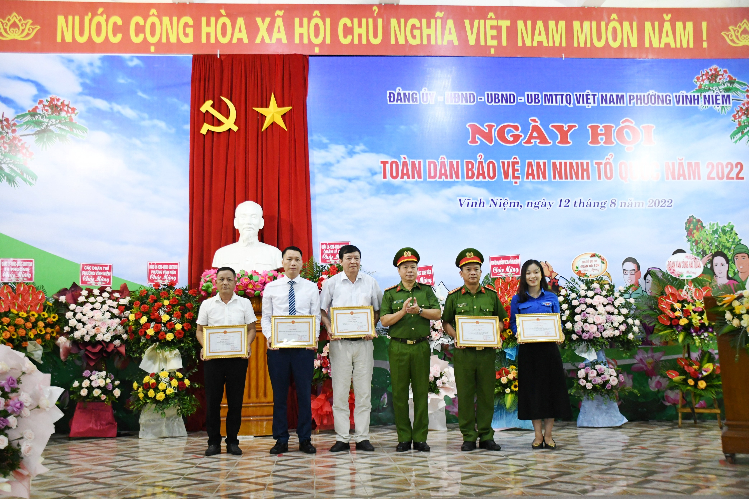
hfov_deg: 49.6
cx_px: 374
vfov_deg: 34.2
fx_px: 811
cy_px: 250
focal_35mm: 39
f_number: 3.8
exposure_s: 1/200
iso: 3200
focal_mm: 26
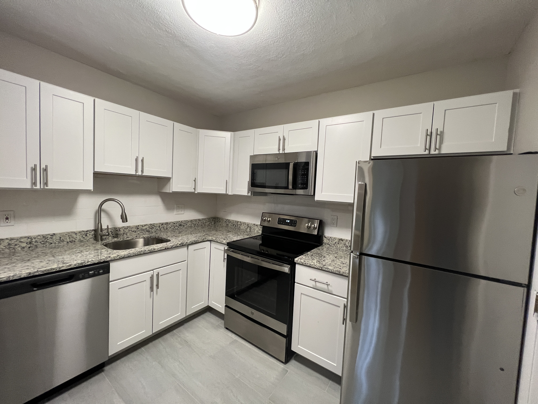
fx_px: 202
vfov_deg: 89.9
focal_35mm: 13
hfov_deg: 106.2
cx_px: 269
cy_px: 202
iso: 250
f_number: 1.8
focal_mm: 1.57
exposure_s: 1/60
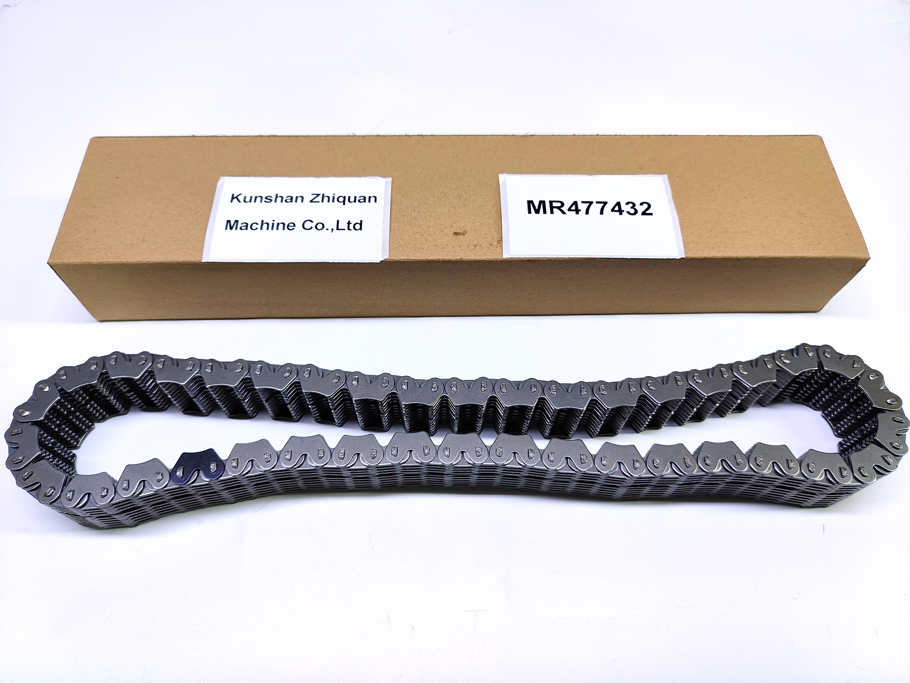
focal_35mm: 24
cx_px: 455
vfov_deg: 56.8
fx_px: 631
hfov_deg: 71.6
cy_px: 342
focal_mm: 5.26
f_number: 1.65
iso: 349
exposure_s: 1/100
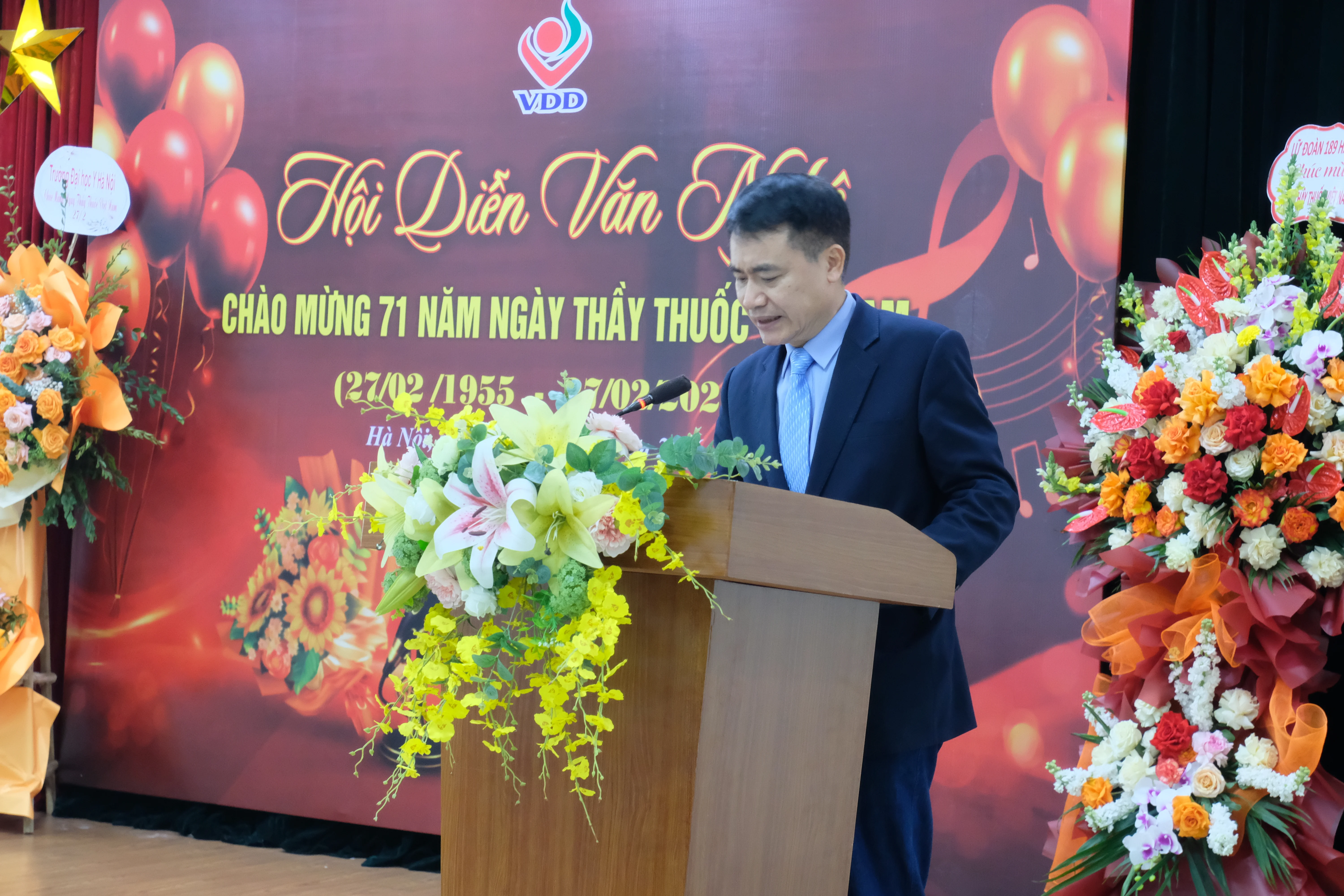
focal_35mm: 68
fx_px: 2538
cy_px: 448
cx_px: 672
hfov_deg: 29.7
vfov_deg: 20.0
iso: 3200
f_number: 5.6
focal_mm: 45
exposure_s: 1/28
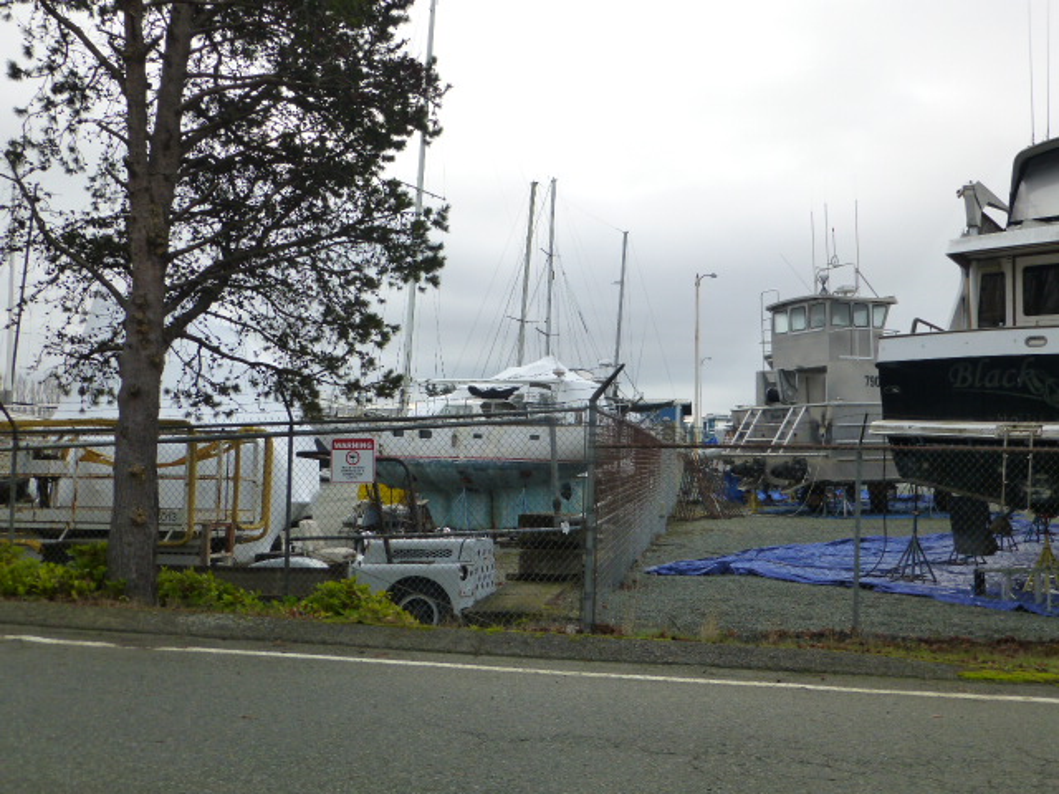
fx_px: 918
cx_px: 530
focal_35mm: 30
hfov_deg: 60.0
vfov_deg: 46.8
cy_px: 397
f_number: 4
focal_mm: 5.4
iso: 200
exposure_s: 1/250
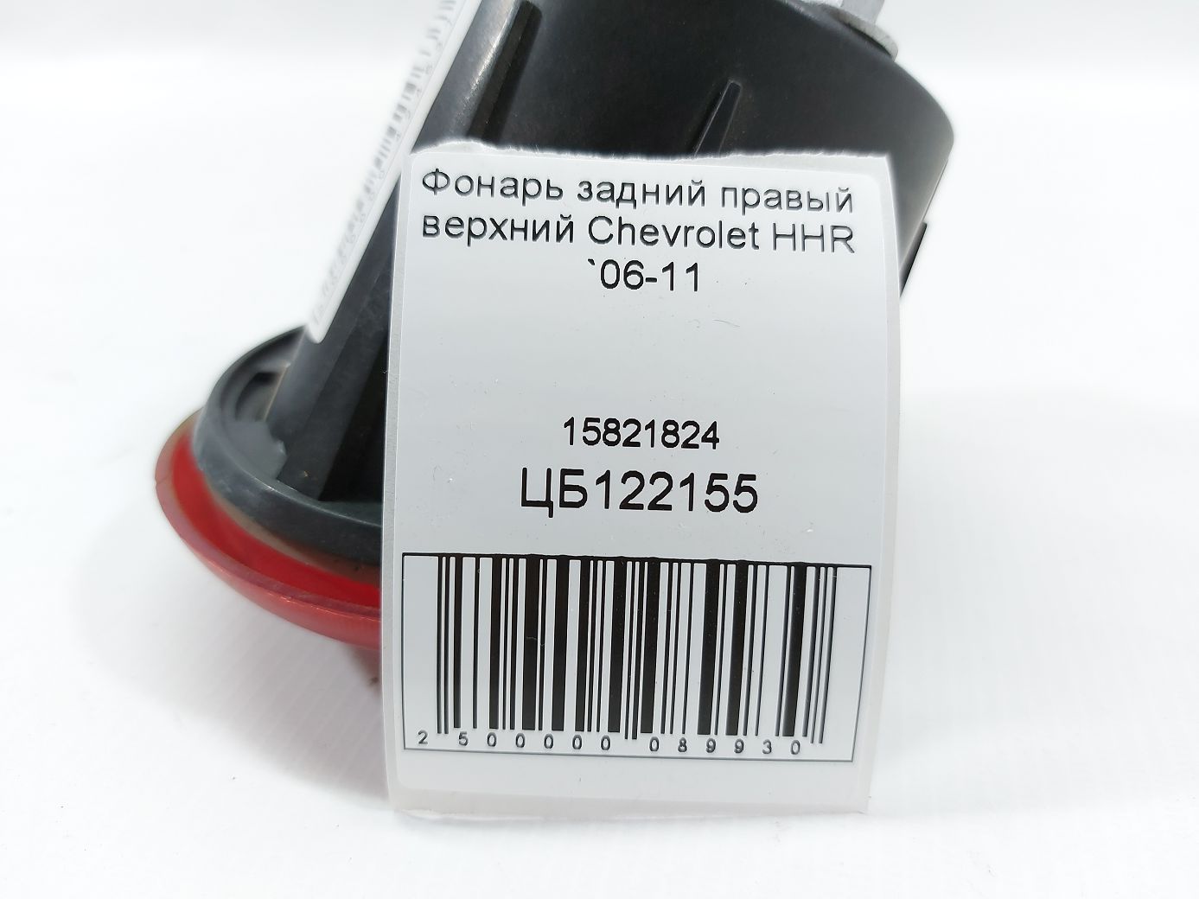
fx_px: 831
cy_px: 450
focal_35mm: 24
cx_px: 600
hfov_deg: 71.6
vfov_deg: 56.8
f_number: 1.8
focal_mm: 5.23
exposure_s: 1/50
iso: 80
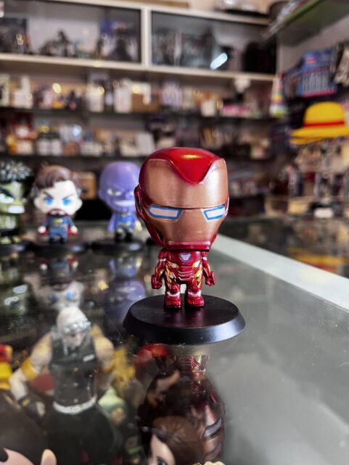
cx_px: 176
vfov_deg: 65.3
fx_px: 363
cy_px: 234
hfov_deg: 51.3
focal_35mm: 27
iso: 80
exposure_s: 1/50
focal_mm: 5.1
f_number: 1.6
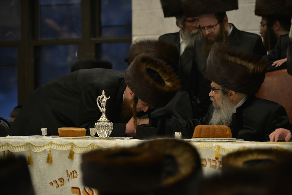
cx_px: 146
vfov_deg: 8.3
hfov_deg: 12.5
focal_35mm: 165
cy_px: 98
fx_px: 1338
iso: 560
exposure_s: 1/125
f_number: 2.8
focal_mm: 165
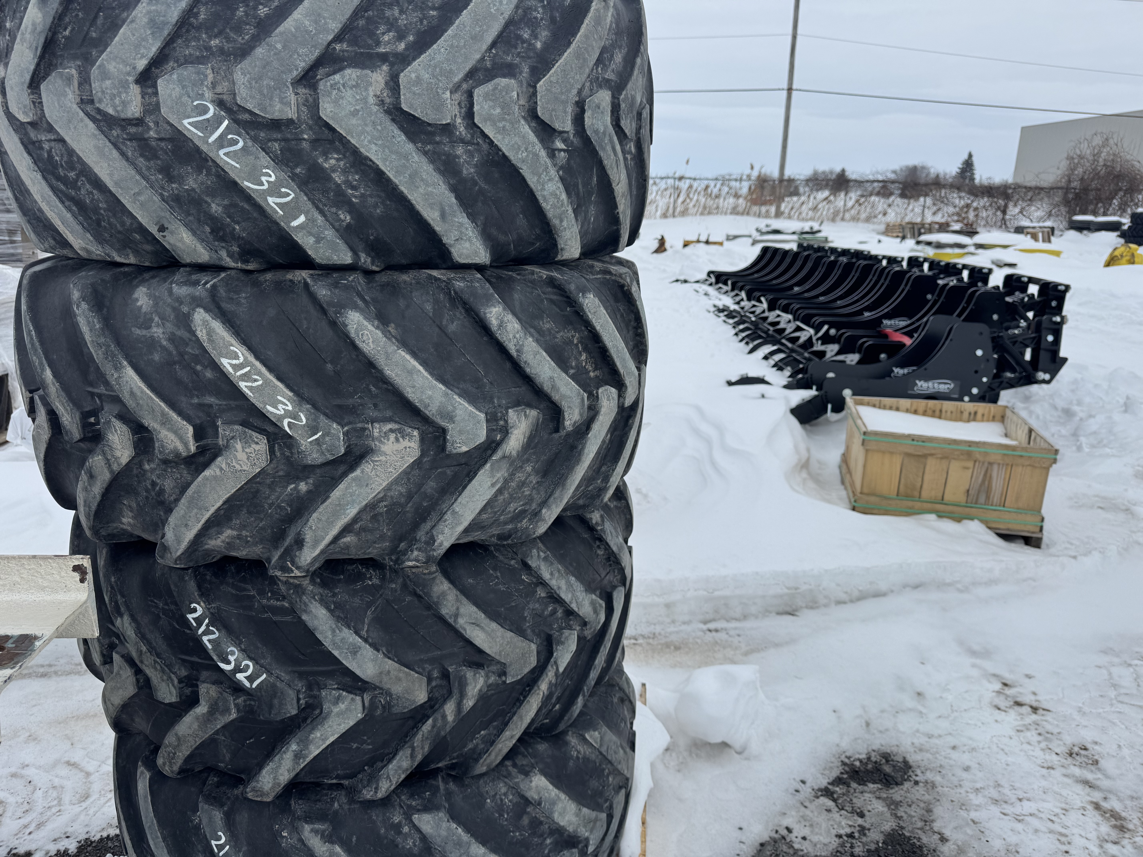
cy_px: 428
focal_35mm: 24
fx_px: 792
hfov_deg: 71.6
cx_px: 572
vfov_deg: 56.8
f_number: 1.78
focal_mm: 6.76
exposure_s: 1/6410
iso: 80
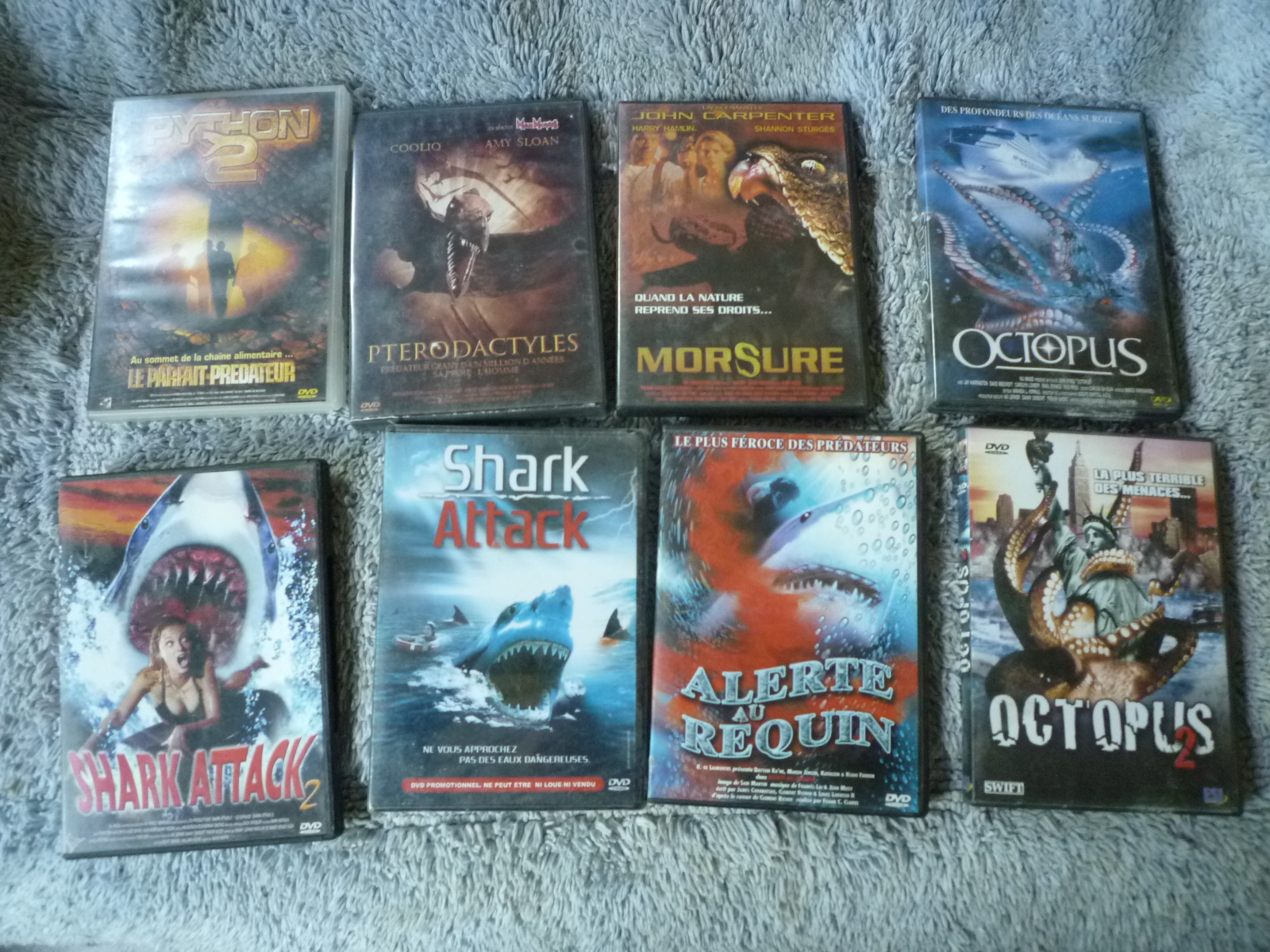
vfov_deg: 54.9
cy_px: 476
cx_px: 635
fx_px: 917
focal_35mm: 25
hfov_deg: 69.4
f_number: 2.8
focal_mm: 4.4
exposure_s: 1/20
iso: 400
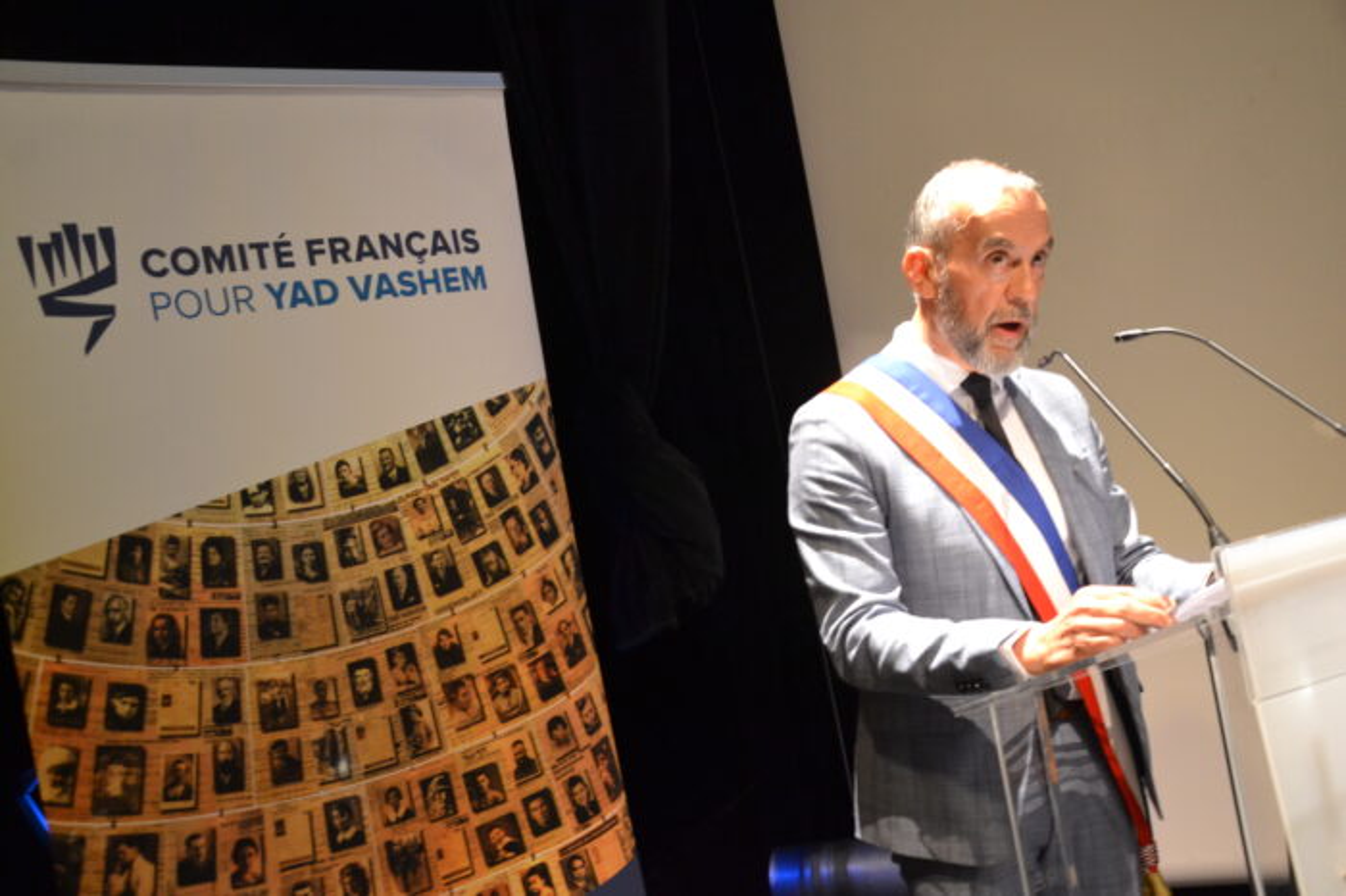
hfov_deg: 49.6
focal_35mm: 39
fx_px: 1457
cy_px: 448
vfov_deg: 34.2
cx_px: 673
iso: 1800
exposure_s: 1/15
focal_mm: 26
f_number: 4
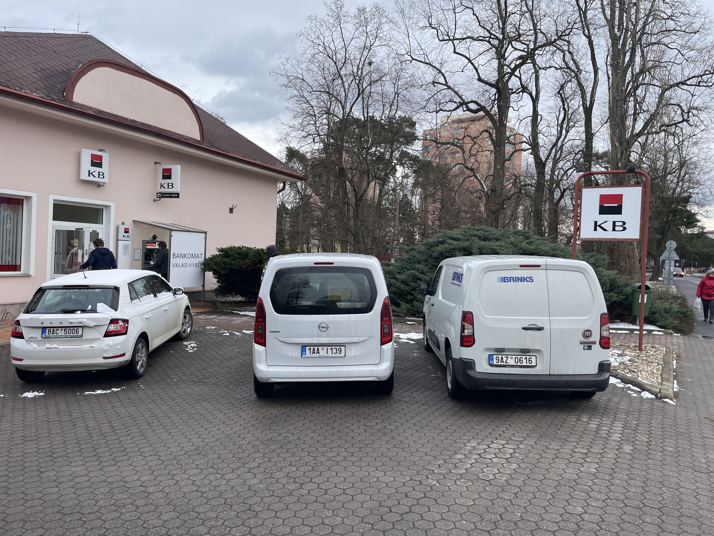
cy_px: 268
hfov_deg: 67.3
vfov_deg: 53.1
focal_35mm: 26
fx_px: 536
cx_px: 357
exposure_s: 1/749
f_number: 1.6
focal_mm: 4.2
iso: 32
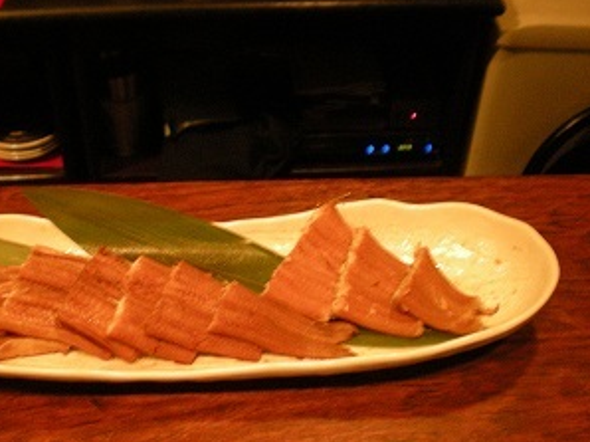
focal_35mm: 49
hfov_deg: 38.7
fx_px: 834
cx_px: 226
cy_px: 274
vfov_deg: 29.5
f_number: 3.1
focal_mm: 6.3
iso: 400
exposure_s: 1/6.8
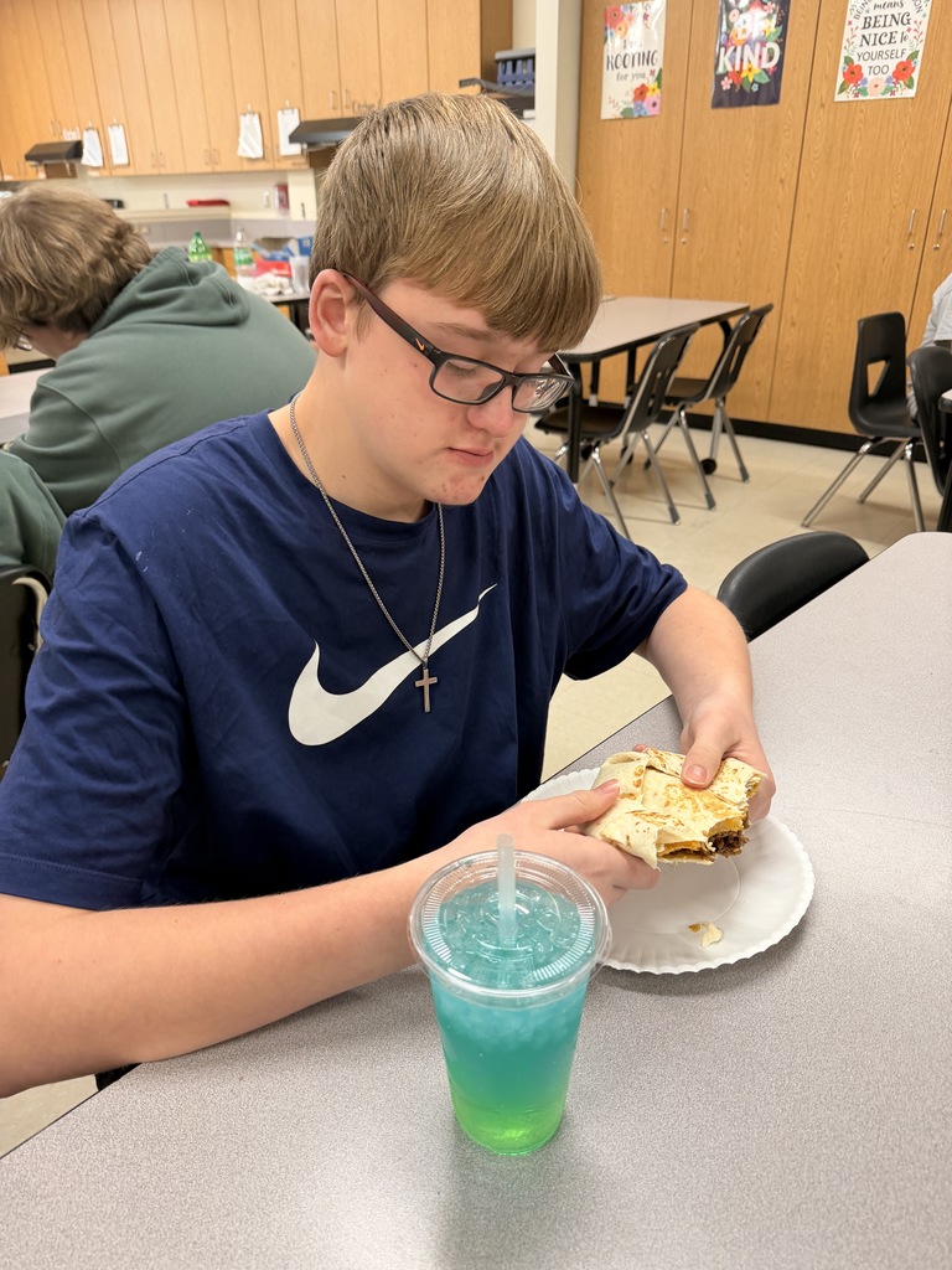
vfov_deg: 71.6
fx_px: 880
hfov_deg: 56.8
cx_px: 476
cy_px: 635
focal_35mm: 24
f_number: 1.78
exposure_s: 1/120
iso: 200
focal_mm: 6.76
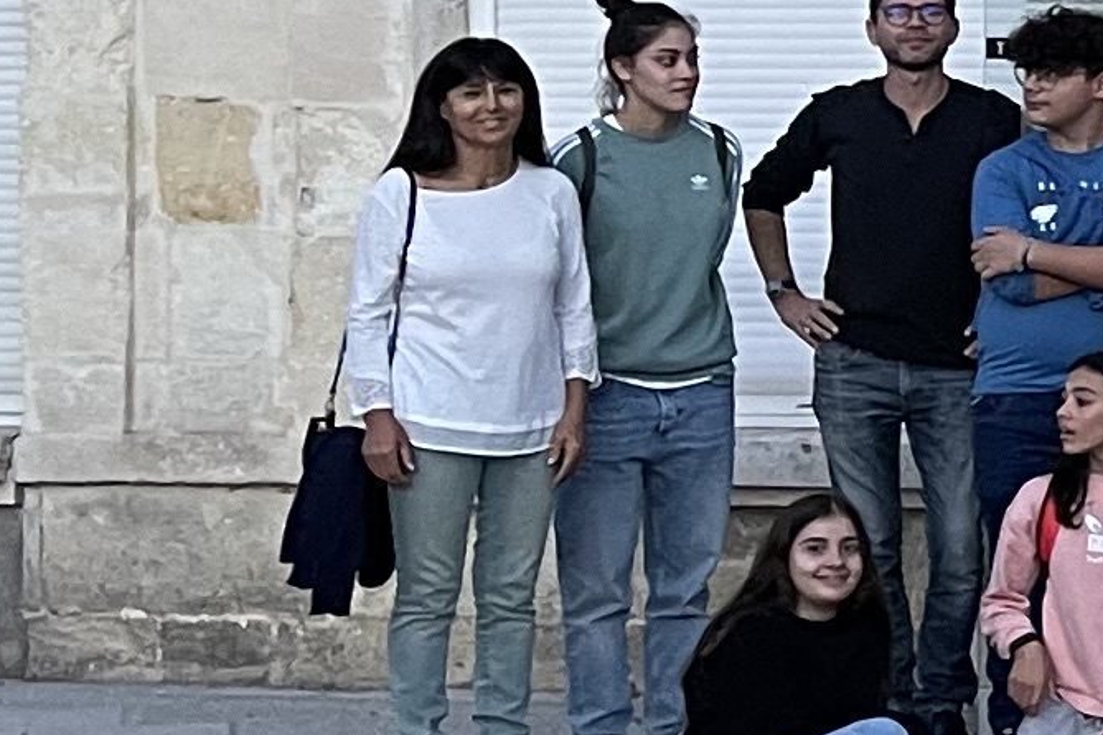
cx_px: 2854
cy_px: 53
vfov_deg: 8.4
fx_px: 4994
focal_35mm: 163
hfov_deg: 10.4
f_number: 1.6
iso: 160
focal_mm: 5.1
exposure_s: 1/50
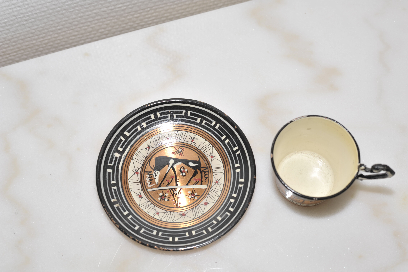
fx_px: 566
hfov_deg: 39.6
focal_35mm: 50
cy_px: 136
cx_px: 204
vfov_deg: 27.0
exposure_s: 1/60
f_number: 7.1
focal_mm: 50
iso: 200
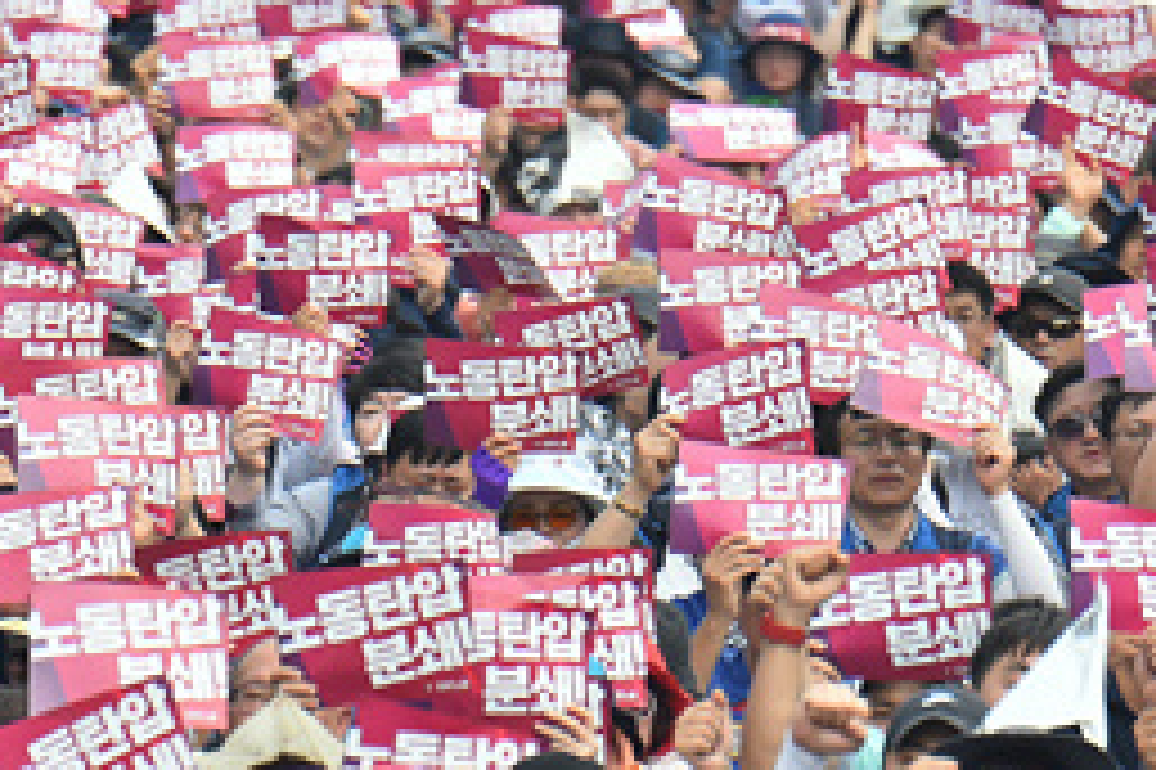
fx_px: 29522
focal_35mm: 920
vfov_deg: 1.5
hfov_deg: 2.2
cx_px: 54
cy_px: 680
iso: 250
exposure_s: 1/200
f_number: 9
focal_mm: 370
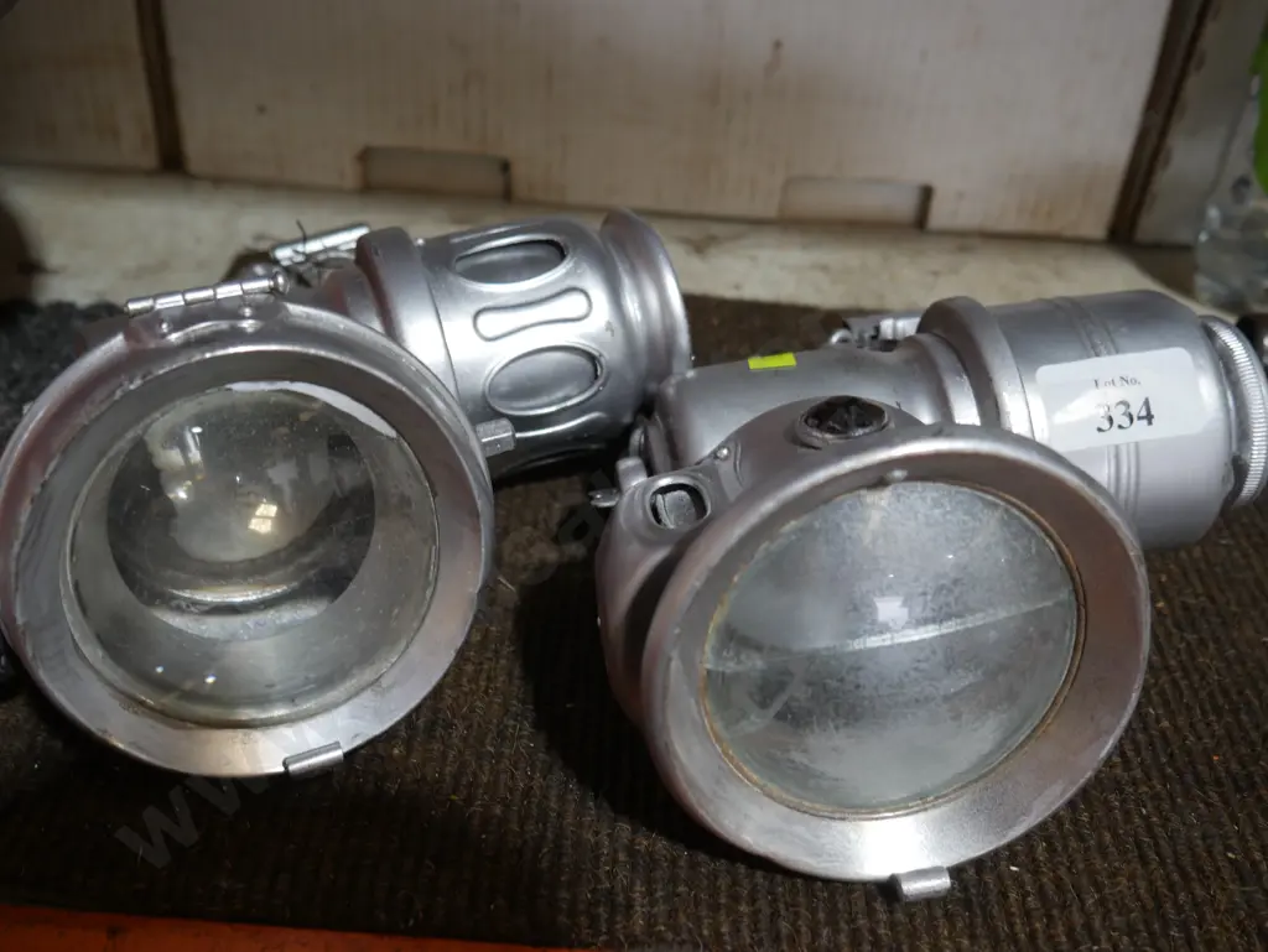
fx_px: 1319
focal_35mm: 36
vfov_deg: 39.7
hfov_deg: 51.3
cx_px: 634
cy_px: 476
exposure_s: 1/60
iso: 320
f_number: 4
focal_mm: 18
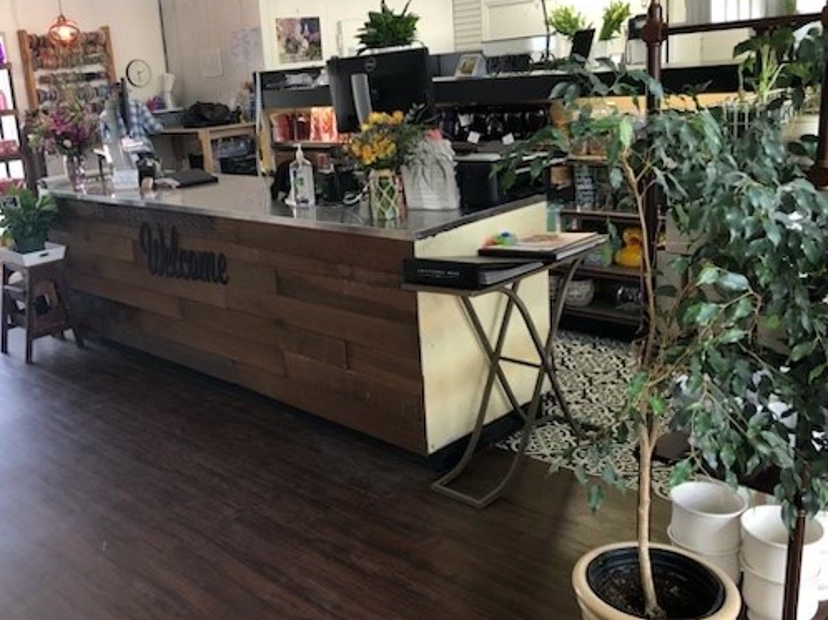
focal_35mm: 36
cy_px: 271
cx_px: 309
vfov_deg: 39.6
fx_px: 861
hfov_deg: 50.8
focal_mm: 3.99
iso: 32
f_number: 1.8
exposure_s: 1/24
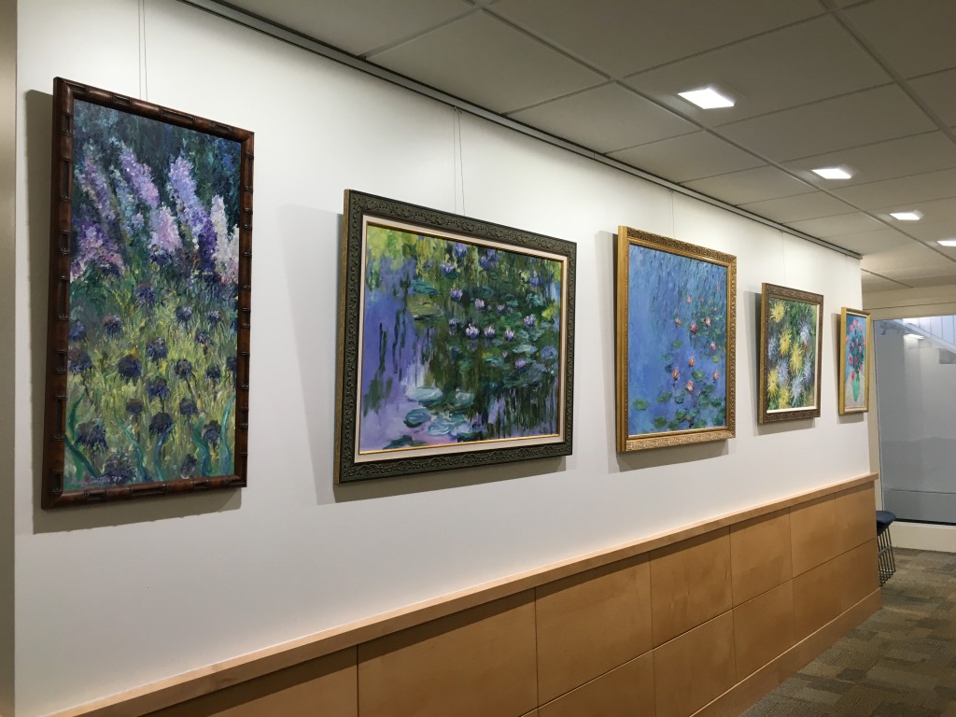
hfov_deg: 61.7
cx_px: 478
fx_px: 801
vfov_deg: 48.2
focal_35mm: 29
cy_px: 358
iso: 32
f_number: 2.2
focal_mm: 4.15
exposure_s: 1/30
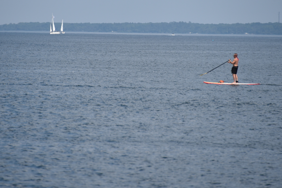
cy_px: 44
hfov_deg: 4.5
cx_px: 127
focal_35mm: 461
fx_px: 3612
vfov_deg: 3.0
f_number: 6.3
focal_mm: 300
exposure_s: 1/640
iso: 100
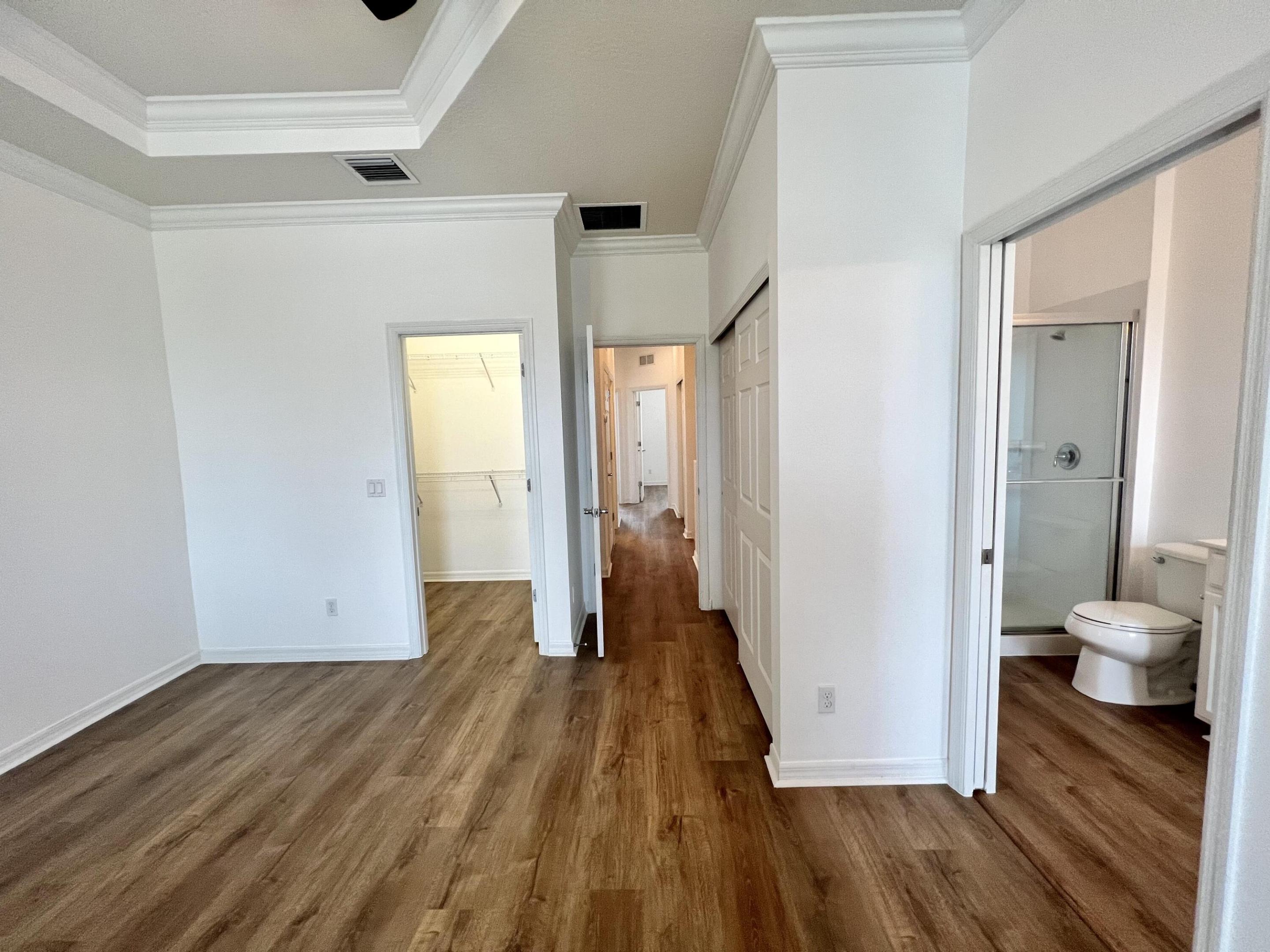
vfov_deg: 89.9
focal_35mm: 13
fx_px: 477
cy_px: 476
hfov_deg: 106.2
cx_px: 635
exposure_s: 1/120
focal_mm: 1.57
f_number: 1.8
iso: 125
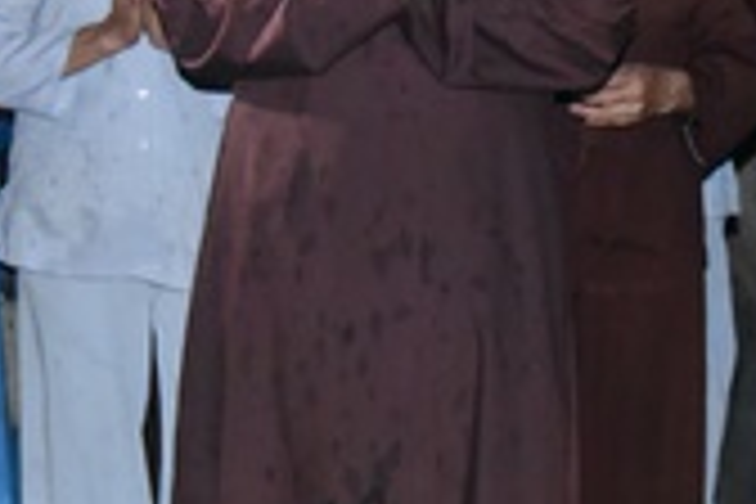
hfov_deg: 13.2
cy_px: 9
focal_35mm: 155
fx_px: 3255
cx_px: 567
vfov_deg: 8.8
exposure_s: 1/60
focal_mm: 40
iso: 12800
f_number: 4
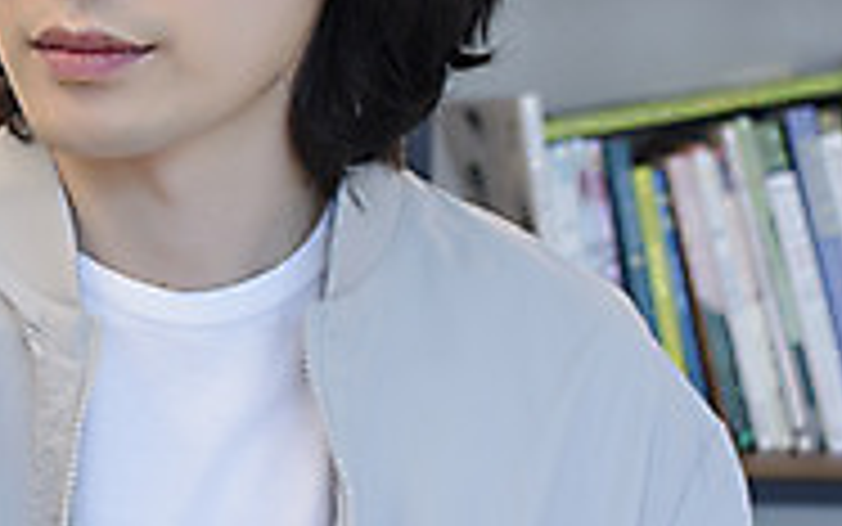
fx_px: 3742
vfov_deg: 8.0
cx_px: -250
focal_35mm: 163
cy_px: 99
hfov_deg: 12.4
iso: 800
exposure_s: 1/125
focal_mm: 50
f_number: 4.5
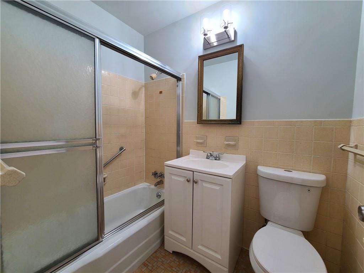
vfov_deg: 89.9
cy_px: 136
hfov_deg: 106.2
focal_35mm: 13
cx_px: 182
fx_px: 137
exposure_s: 1/60.2
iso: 160
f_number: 2.2
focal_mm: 2.2
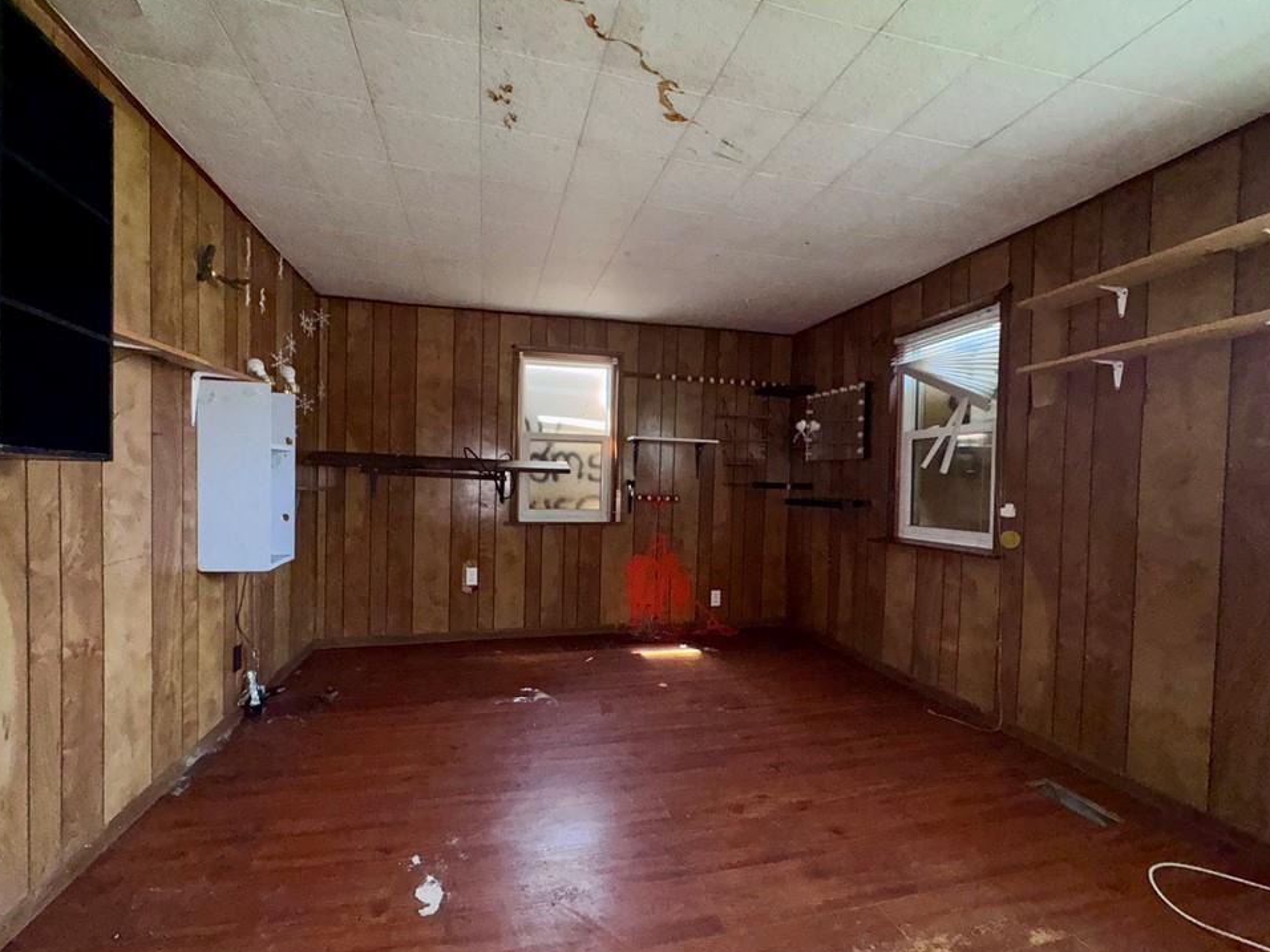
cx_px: 620
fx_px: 550
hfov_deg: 98.2
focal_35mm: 15
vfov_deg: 81.7
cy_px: 501
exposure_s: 1/54
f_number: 2.2
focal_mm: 2.22
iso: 200
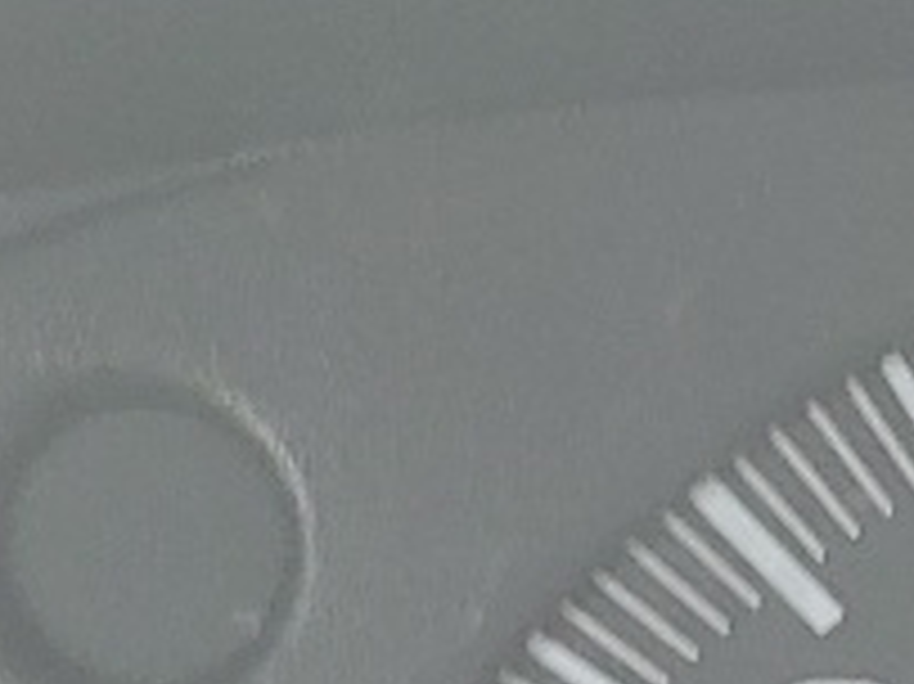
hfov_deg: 9.5
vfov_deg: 7.0
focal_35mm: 205
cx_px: 1202
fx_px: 5410
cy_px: 1395
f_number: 1.5
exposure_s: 1/100
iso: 66
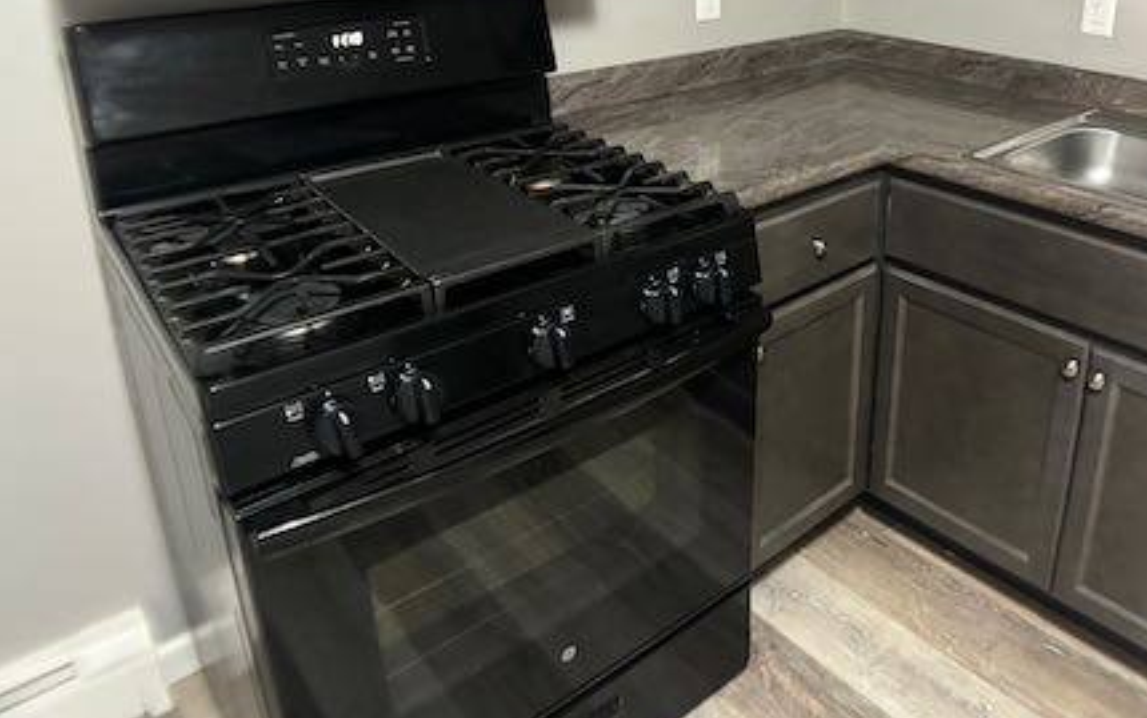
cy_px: 141
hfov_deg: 47.4
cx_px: 763
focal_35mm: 41
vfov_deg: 30.5
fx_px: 1282
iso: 640
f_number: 1.6
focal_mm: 5.96
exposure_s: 1/30
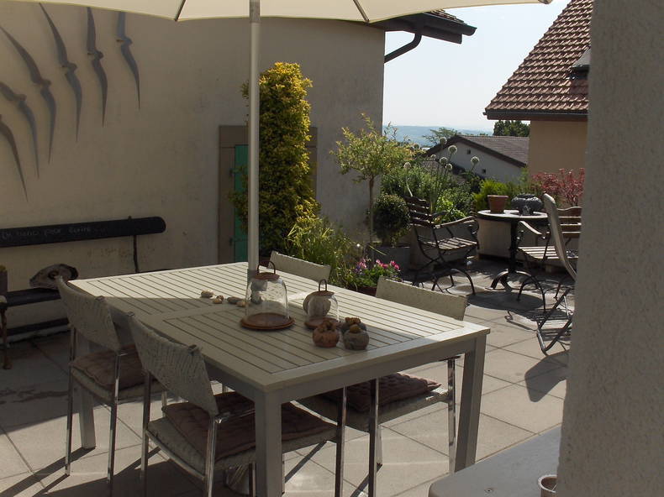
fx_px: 537
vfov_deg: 49.7
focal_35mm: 28
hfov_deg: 63.5
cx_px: 332
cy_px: 248
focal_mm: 5.8
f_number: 4.5
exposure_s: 1/654
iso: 50
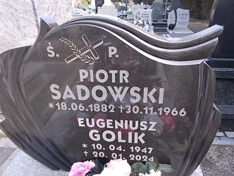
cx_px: 117
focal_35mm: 26
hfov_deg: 67.3
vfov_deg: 53.1
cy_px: 88
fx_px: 176
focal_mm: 4.6
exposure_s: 1/160
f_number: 3.2
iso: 80
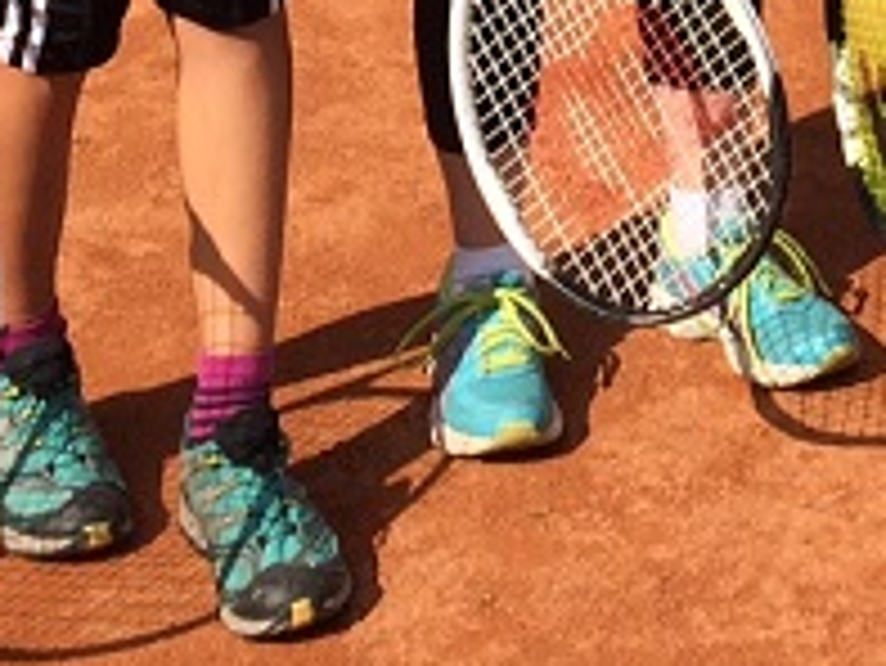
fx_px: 3765
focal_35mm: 147
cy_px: -972
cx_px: 1282
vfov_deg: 9.0
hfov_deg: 12.8
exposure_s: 1/2160
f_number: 2.2
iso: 32
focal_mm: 4.15
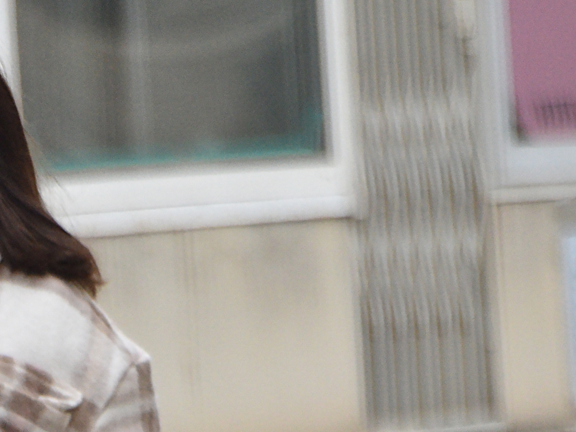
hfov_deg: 1.3
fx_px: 25939
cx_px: -180
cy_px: 824
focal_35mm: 1559
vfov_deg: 1.0
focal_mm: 260
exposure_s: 1/250
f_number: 6.3
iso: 640
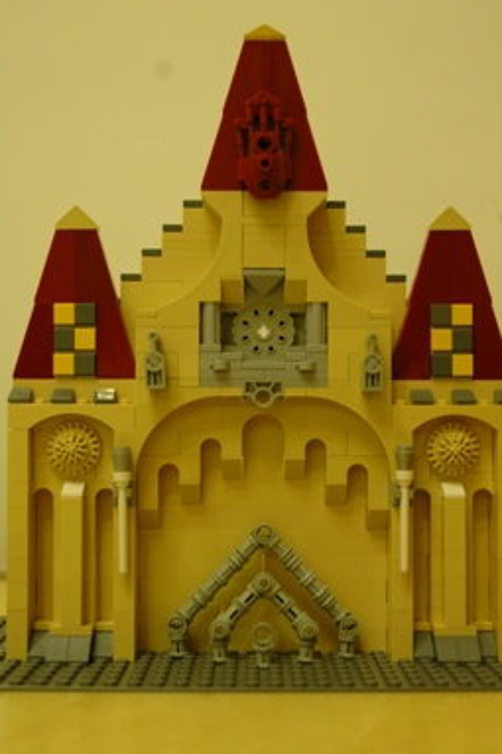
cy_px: 405
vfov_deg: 37.5
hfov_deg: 25.5
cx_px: 272
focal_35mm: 53
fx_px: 1109
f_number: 4
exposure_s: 1/15
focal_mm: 30
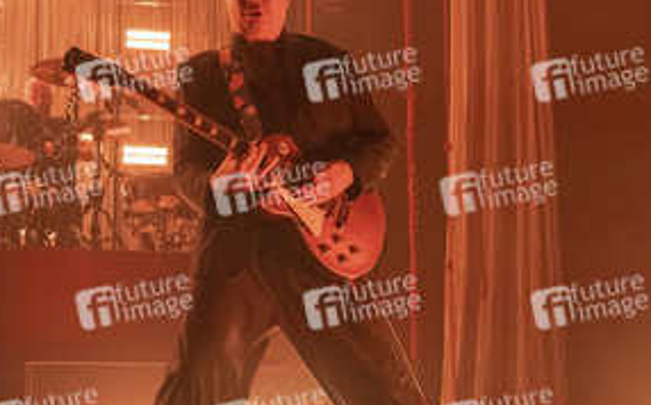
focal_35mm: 74
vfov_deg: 17.5
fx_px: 1311
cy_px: 246
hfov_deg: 27.9
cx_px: 302
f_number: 4
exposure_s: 1/320
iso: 2500
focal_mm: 46
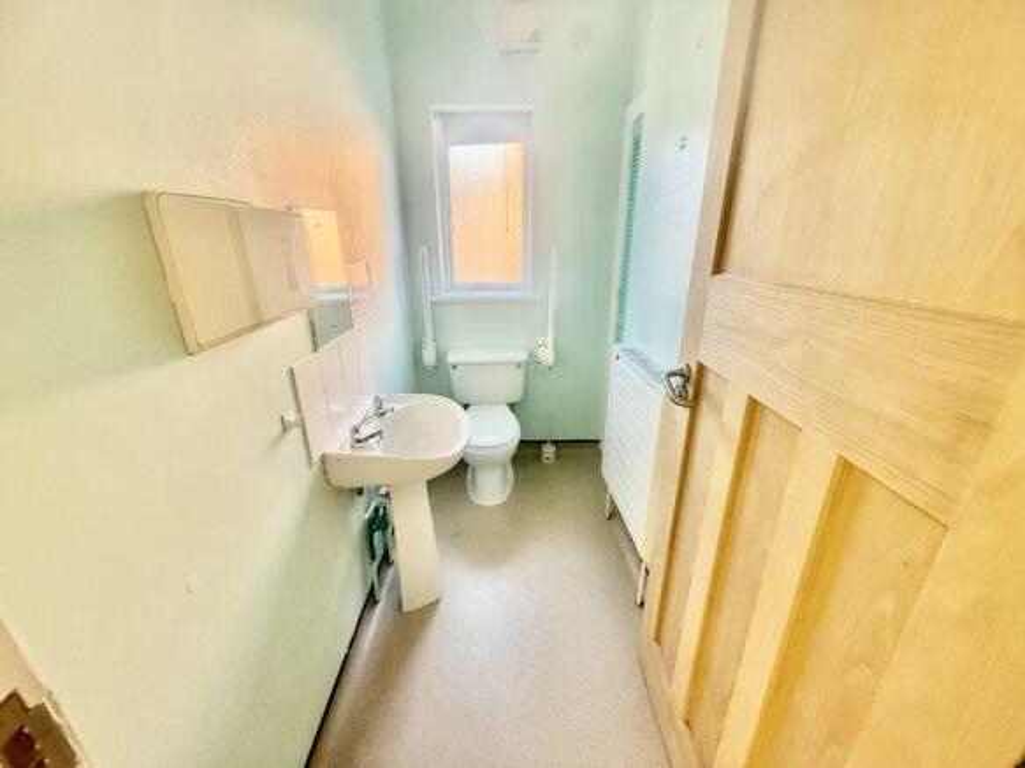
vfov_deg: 85.7
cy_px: 384
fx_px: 414
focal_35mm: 14
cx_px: 512
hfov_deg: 102.1
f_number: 2.2
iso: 250
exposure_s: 1/99
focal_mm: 2.22
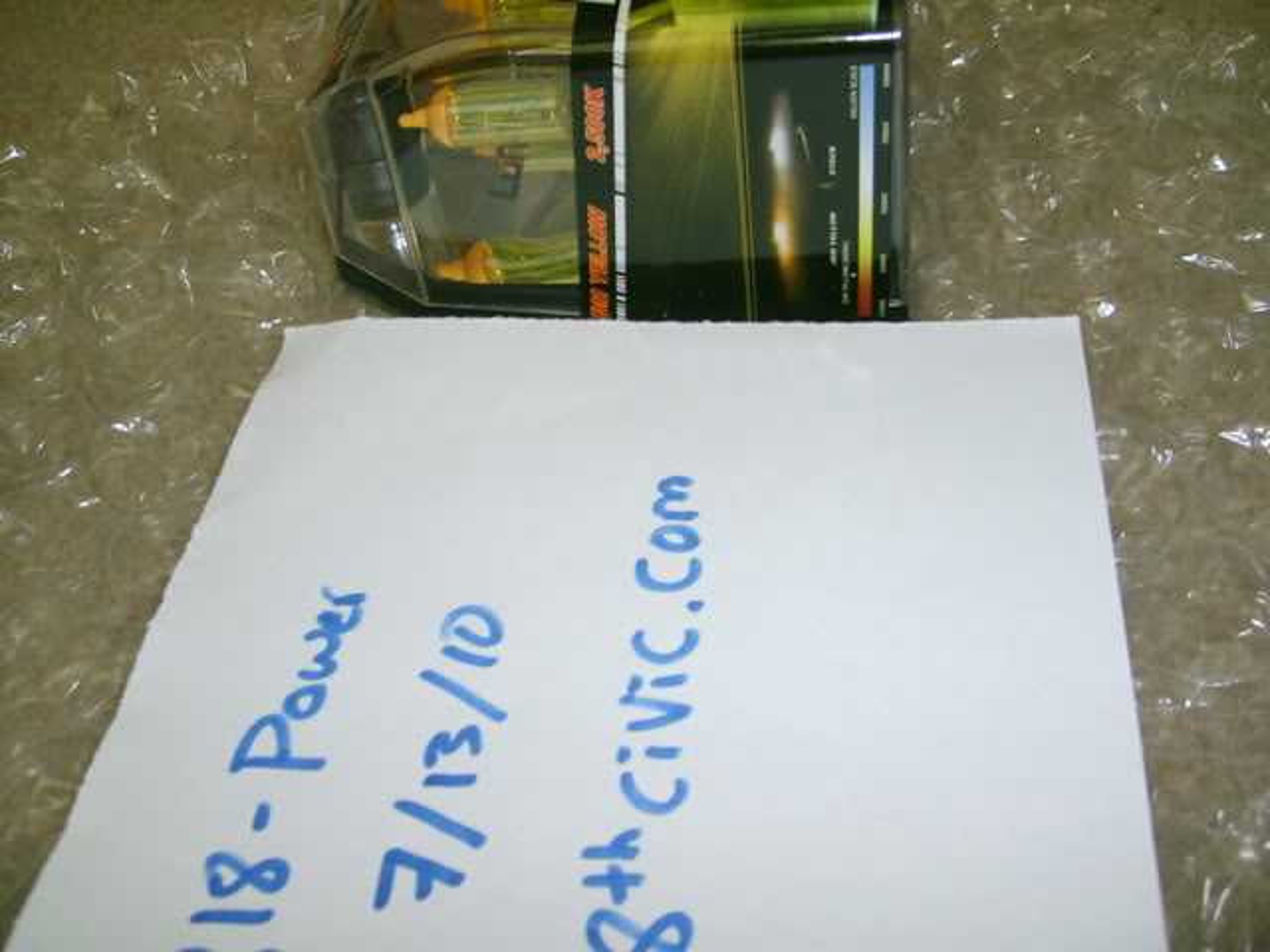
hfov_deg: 52.6
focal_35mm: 35
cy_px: 476
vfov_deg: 40.7
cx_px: 635
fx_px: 1284
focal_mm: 5.8
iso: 100
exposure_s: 1/30
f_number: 2.8
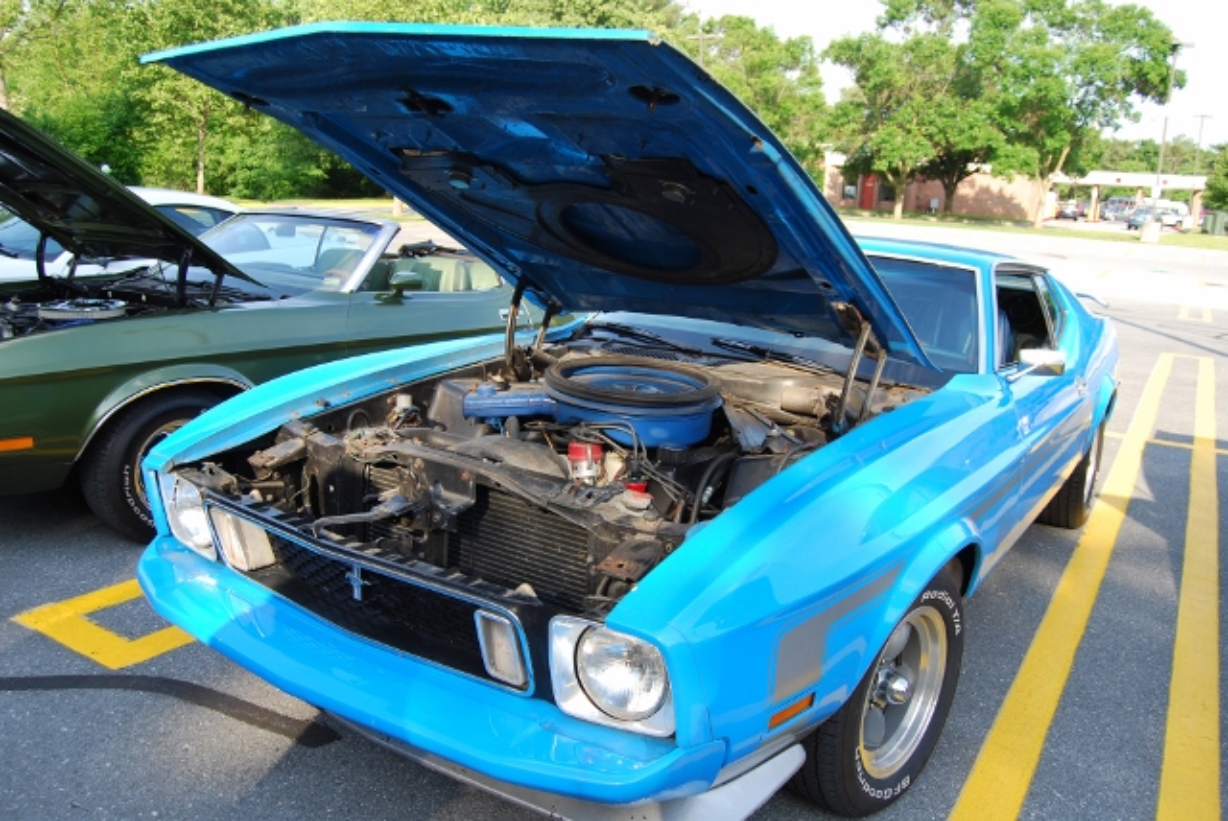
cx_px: 614
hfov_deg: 64.5
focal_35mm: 28
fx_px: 973
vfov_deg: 45.8
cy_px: 410
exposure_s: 1/125
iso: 140
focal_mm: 19
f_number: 5.6
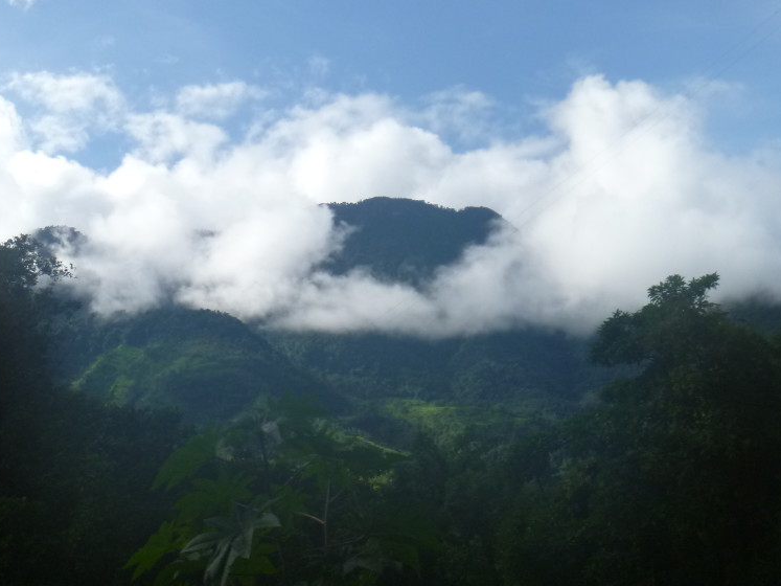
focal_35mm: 48
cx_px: 336
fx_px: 1083
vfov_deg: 30.3
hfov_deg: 39.6
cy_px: 301
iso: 200
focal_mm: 6.3
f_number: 5.6
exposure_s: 1/800
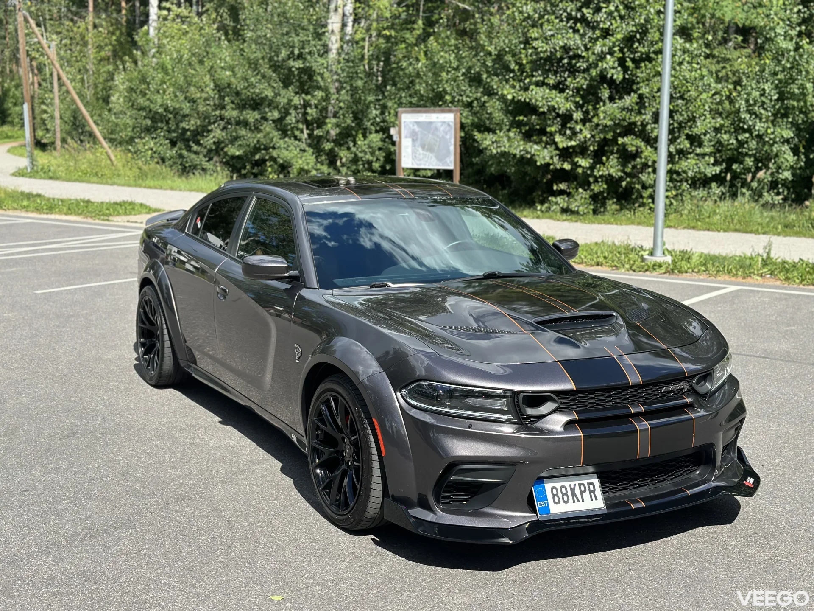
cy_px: 306
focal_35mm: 48
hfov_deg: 39.7
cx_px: 407
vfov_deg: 30.3
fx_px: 1129
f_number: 1.78
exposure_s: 1/2976
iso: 100
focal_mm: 6.86
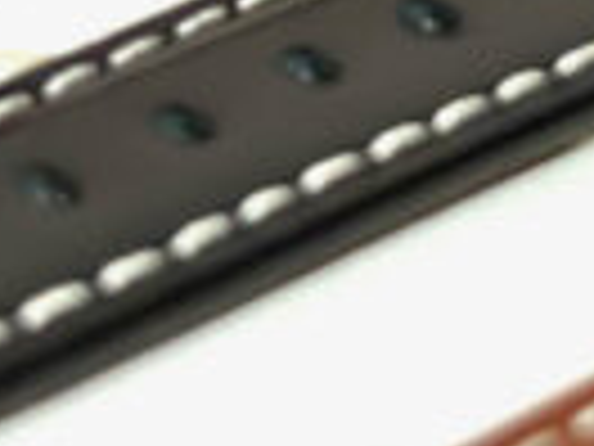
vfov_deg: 6.6
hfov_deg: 9.0
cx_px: 594
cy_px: -342
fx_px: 3758
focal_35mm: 219
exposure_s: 1/60
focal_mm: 6.9
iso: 160
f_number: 1.8
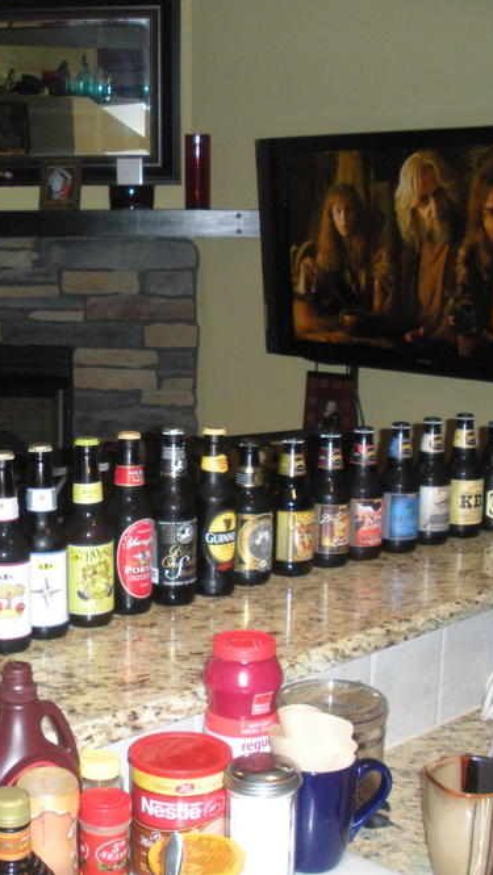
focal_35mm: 53
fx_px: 1231
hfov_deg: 22.2
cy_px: 433
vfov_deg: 39.2
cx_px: 68
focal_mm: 6.3
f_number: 3.5
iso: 345
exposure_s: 1/60
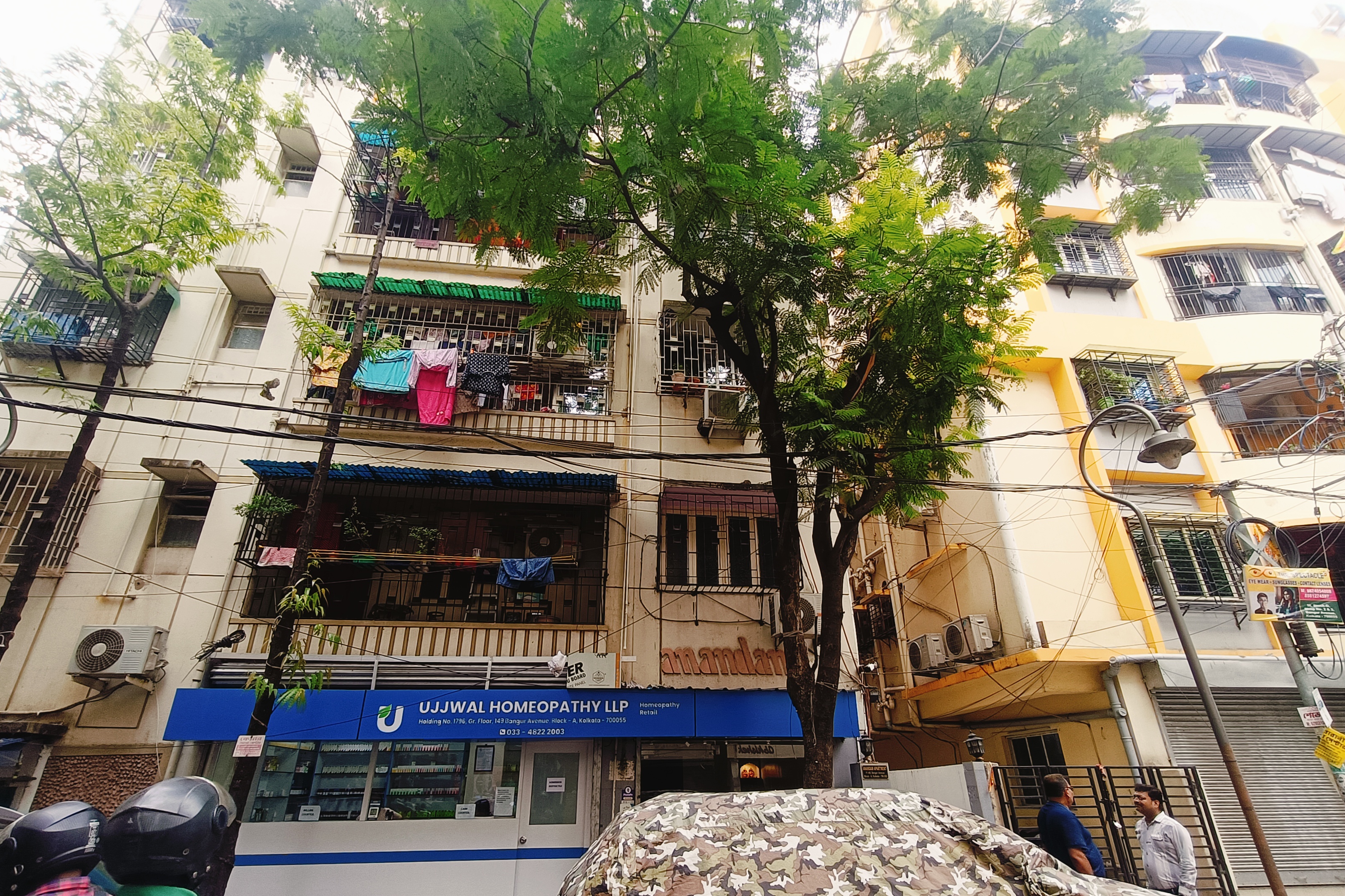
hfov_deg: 93.3
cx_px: 677
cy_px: 507
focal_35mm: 17
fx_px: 635
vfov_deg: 70.1
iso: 80
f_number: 2.2
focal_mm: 1.68
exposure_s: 1/100
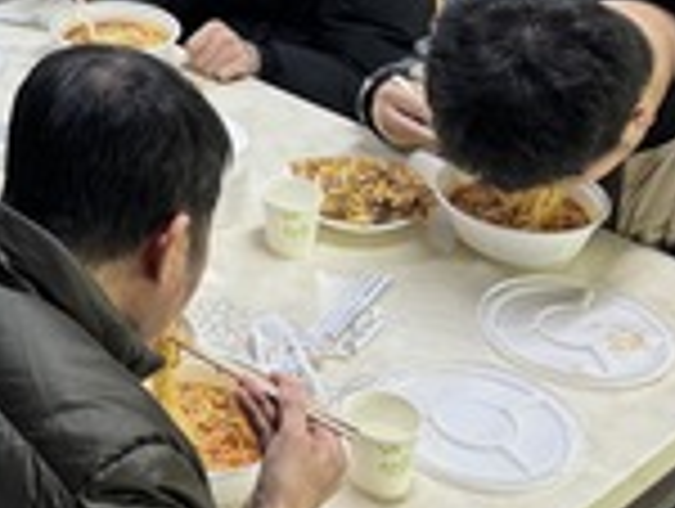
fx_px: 1562
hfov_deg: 22.6
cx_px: -122
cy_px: -187
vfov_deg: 17.2
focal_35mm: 80
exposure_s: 1/60
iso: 200
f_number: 1.78
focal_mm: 6.76
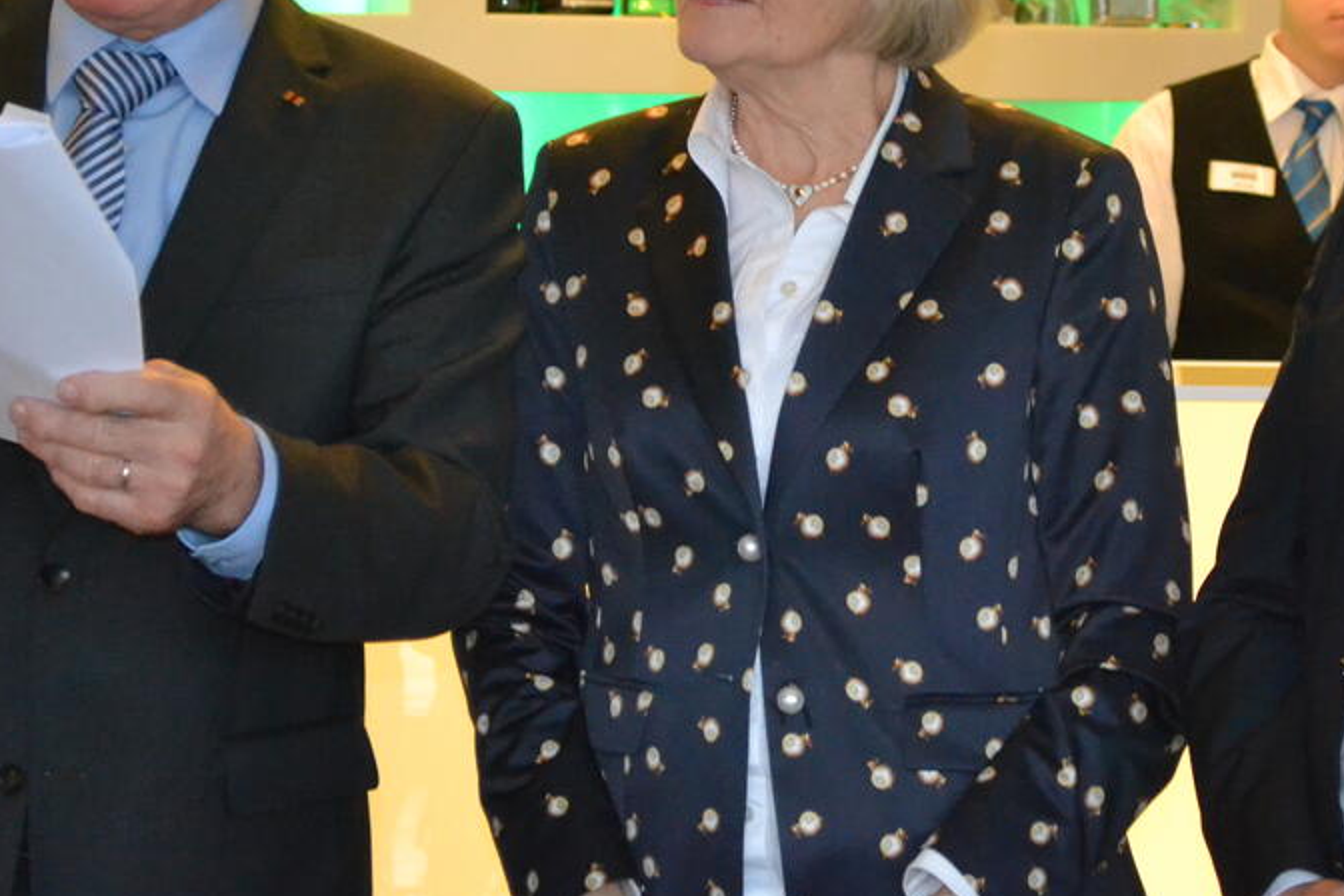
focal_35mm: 150
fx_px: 5600
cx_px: 964
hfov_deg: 13.7
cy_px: 209
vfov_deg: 9.1
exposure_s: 1/60
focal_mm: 48
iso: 3200
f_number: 5.6
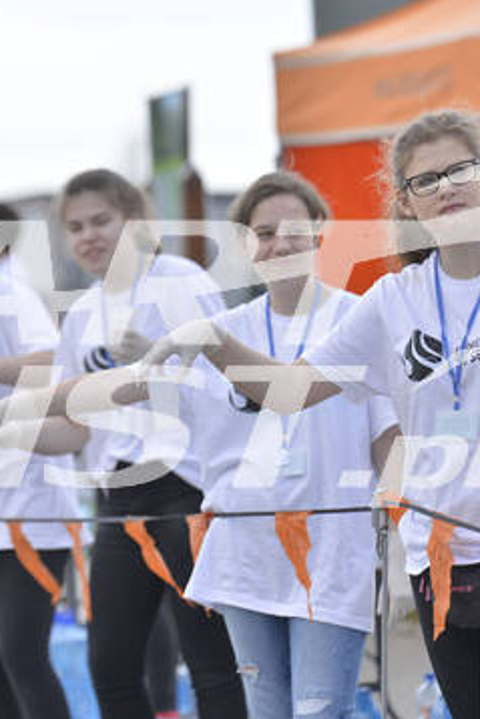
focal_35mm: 304
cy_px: 330
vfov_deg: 6.8
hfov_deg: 4.5
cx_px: 131
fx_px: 6074
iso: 400
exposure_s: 1/2500
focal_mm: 170
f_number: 4
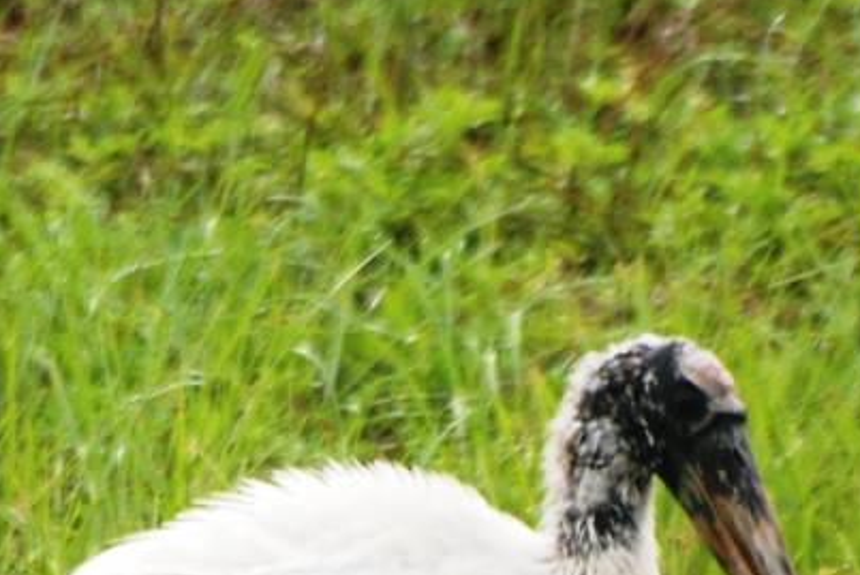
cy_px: 709
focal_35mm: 1791
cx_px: 237
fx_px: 42831
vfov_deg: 0.8
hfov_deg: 1.2
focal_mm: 300
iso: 400
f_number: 5.6
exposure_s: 1/800
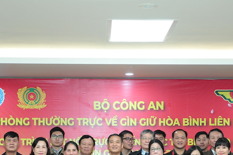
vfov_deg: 12.5
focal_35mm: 109
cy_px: 124
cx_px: 130
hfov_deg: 18.8
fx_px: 705
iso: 800
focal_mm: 60
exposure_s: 1/160
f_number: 3.5
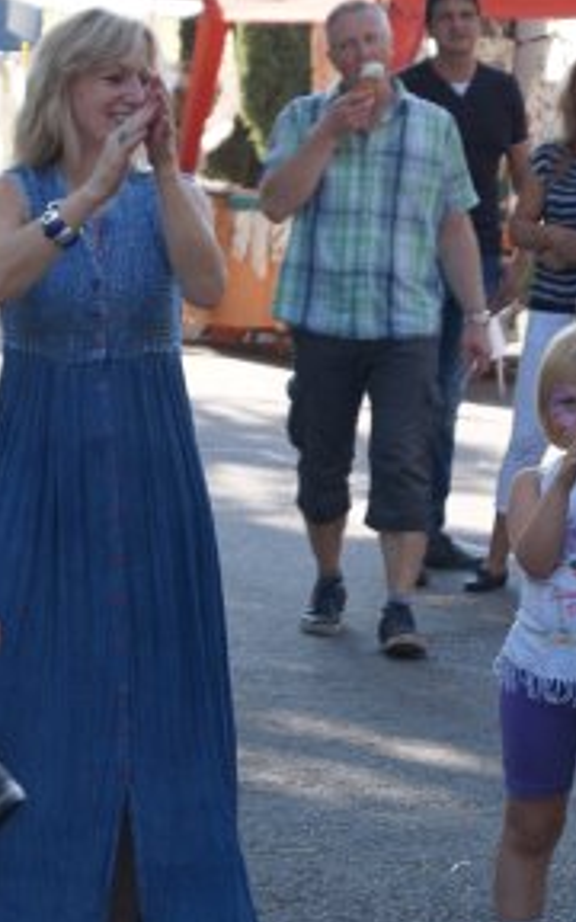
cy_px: 365
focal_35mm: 170
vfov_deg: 12.3
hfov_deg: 7.7
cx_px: 246
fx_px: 4270
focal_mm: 50
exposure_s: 1/160
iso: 250
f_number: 5.6
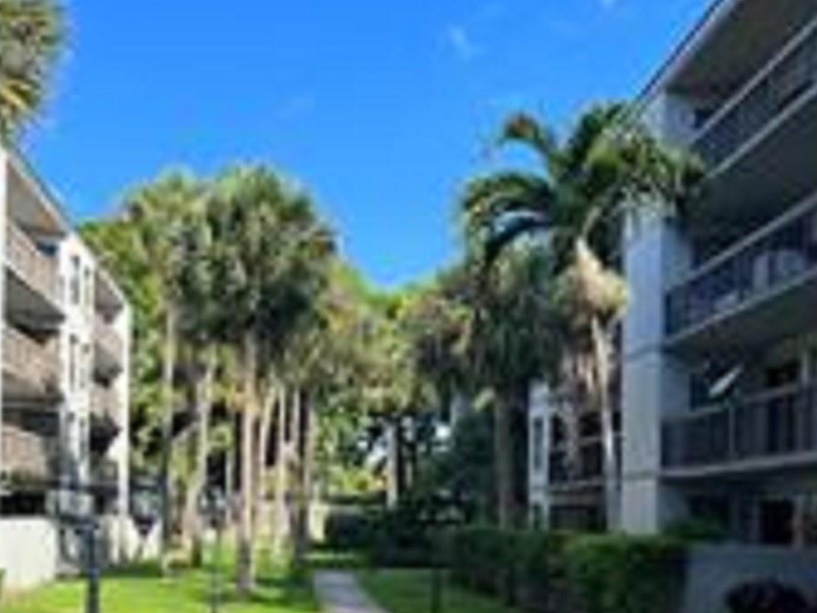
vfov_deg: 30.8
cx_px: 177
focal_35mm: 46
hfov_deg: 39.8
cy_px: 486
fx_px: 1086
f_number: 1.5
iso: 50
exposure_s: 1/1724
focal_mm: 5.7
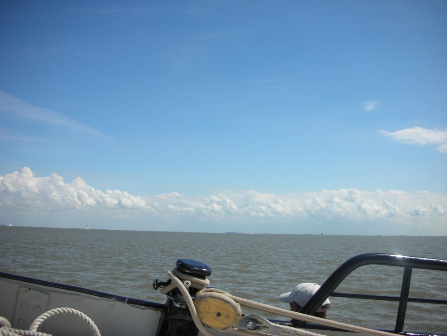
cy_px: 168
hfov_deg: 52.6
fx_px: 452
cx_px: 224
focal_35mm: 35
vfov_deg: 40.7
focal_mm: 5.8
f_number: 8.5
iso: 50
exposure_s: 1/144
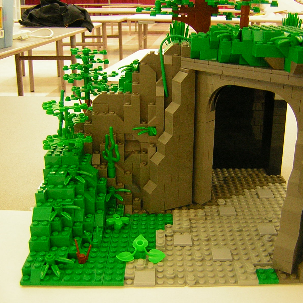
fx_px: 426
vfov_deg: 39.2
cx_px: 183
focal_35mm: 43
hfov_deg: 39.0
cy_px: 151
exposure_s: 1/5.8
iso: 103
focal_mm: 4.7
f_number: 2.6
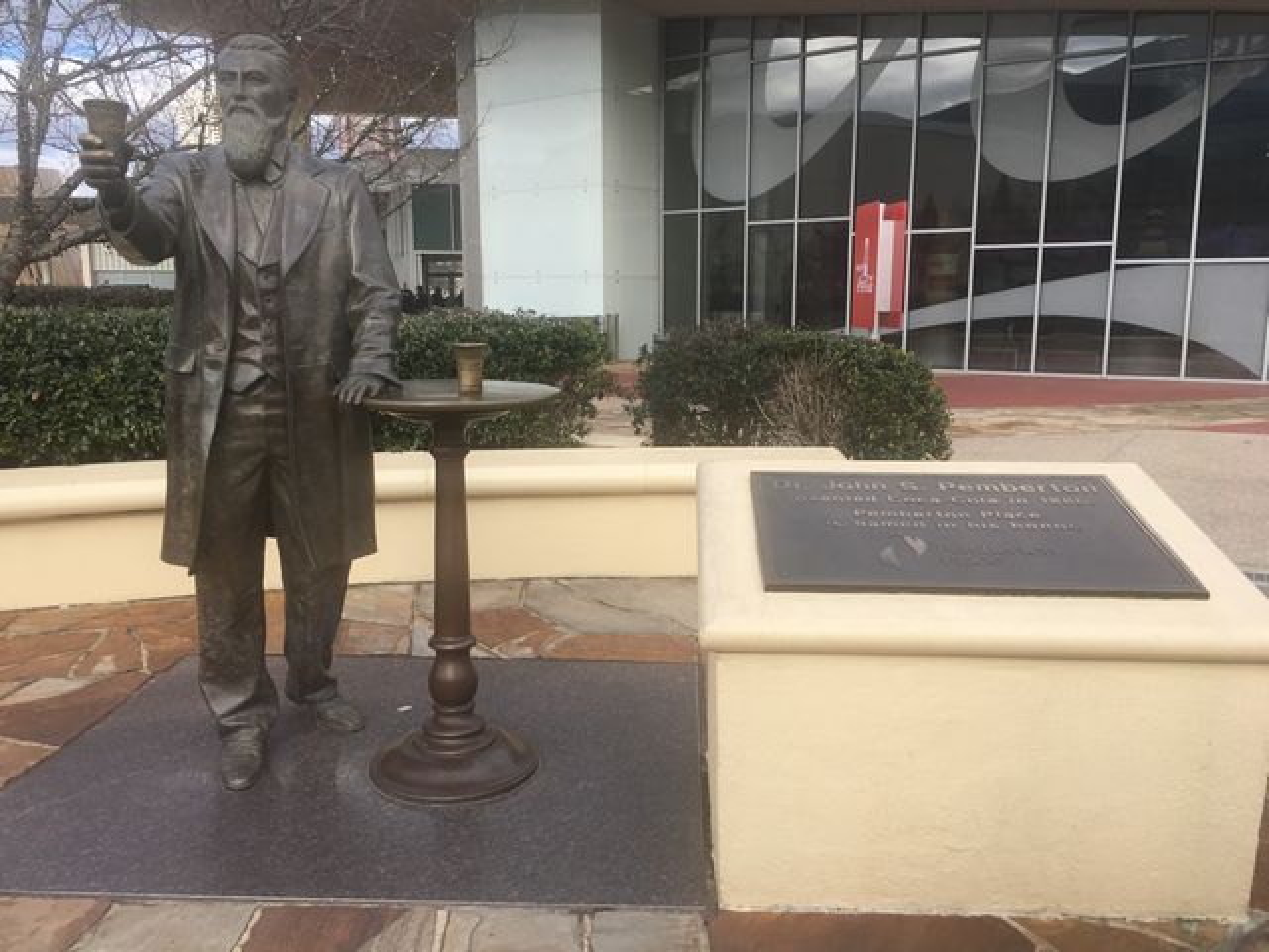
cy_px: 476
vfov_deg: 48.2
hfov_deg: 61.7
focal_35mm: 29
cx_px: 634
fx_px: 1063
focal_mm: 4.15
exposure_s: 1/605
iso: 25
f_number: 2.2
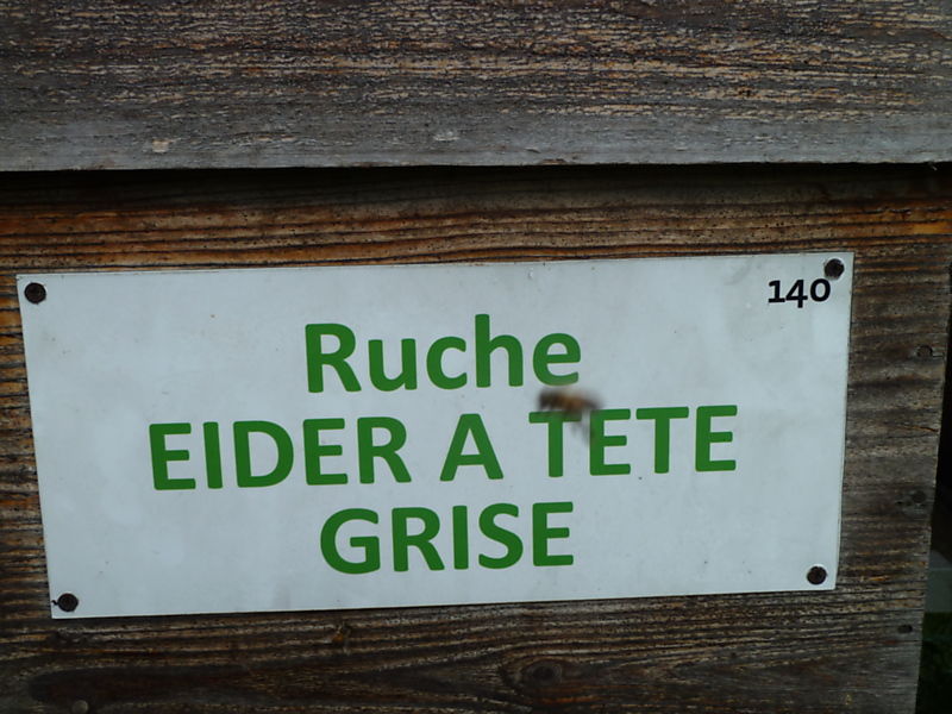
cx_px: 476
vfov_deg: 32.9
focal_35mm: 44
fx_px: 1210
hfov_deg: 42.9
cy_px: 357
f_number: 4
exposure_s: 1/200
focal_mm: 7.3
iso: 80
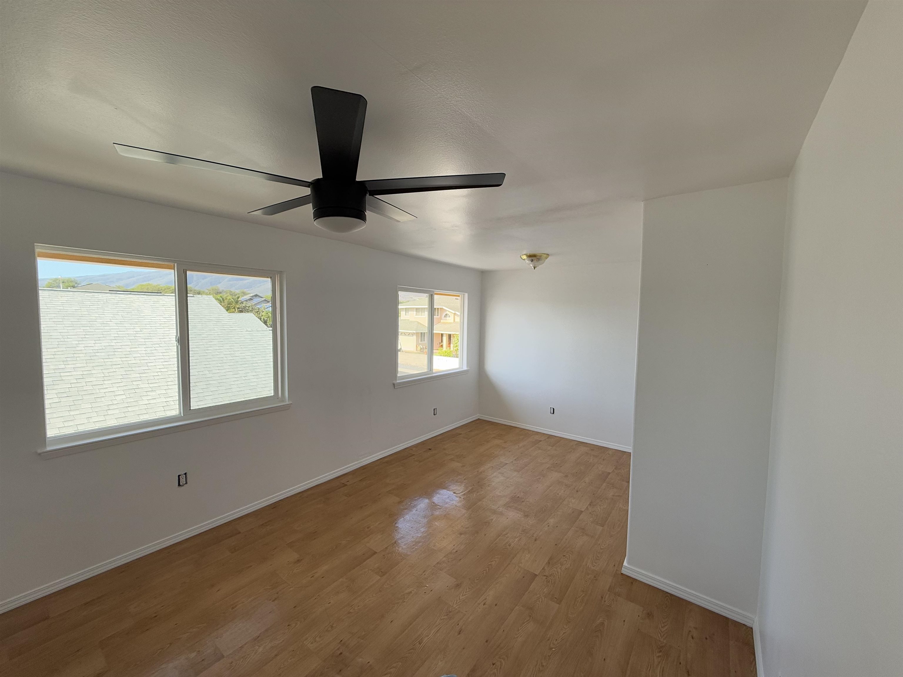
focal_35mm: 14
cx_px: 452
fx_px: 365
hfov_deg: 102.1
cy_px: 338
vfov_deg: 85.7
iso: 64
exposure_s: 1/293
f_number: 2.2
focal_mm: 2.22
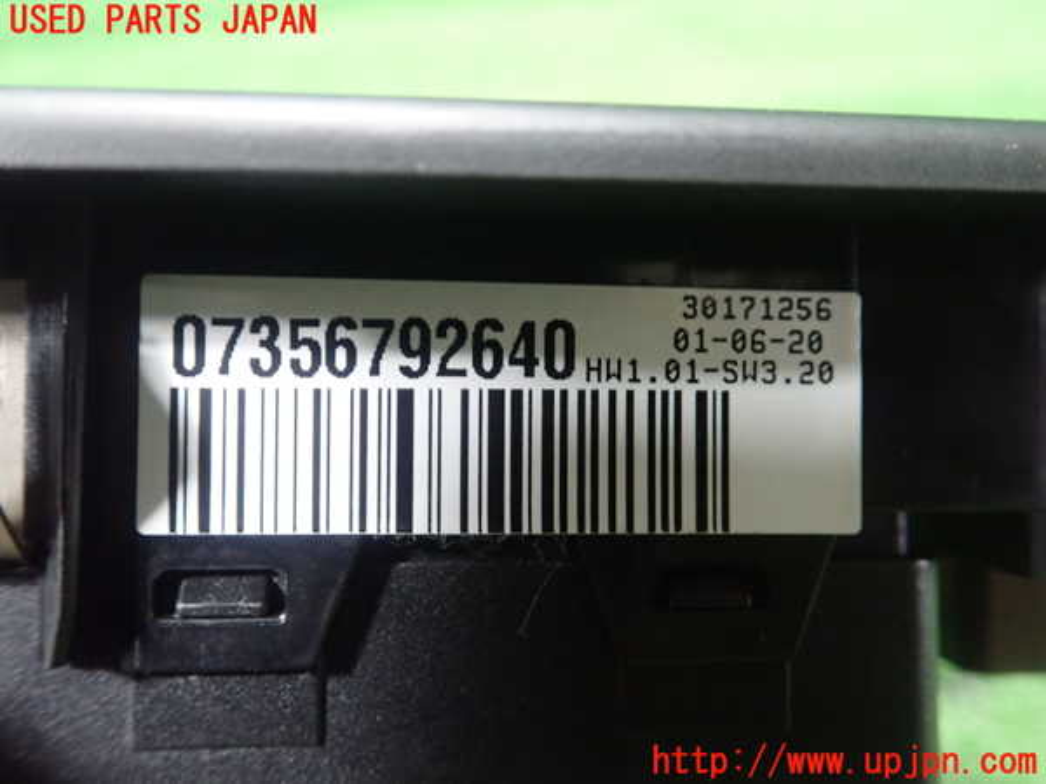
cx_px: 523
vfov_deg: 46.8
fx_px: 907
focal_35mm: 30
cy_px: 392
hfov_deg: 60.0
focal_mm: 5.5
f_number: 2.3
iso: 800
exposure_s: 1/40
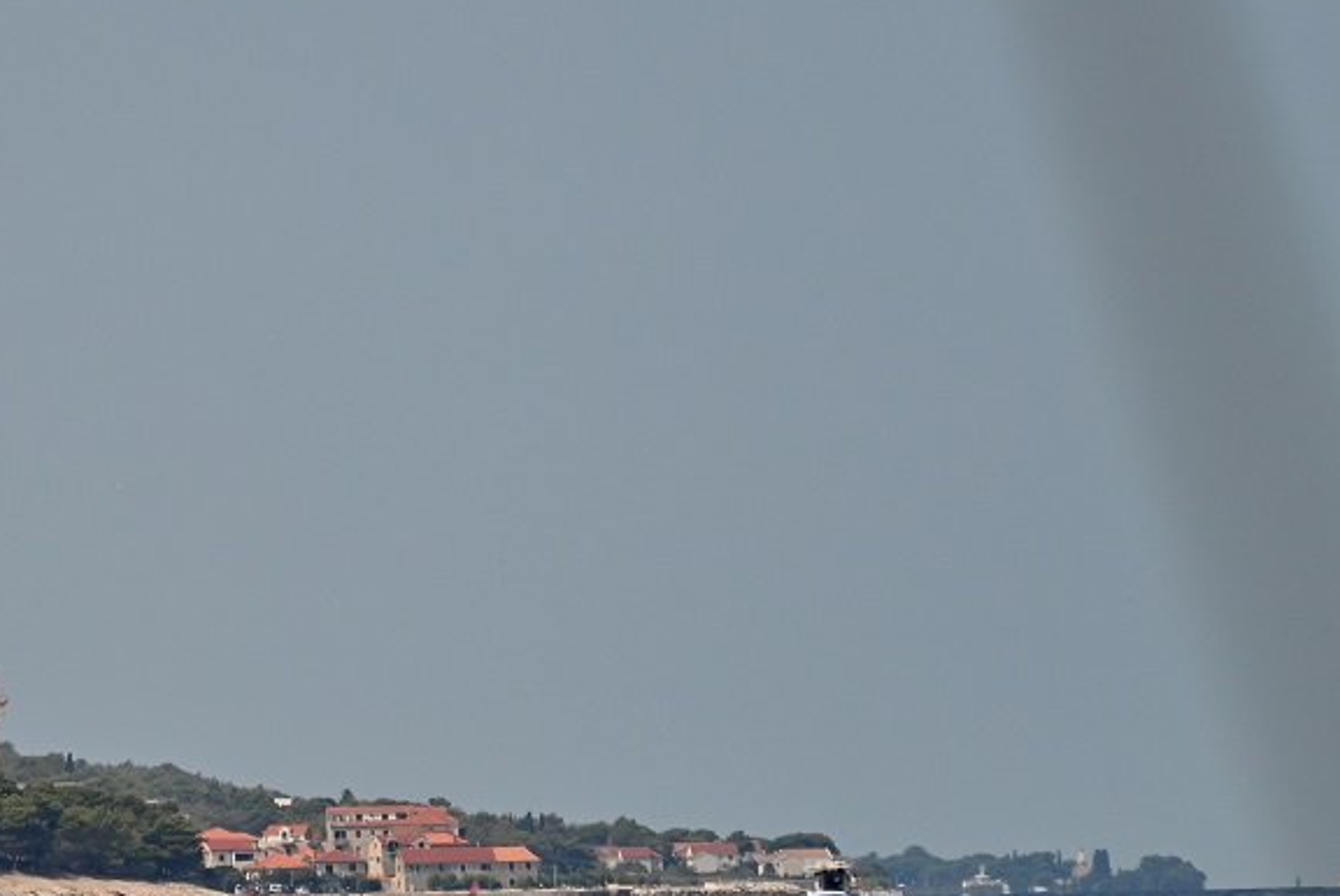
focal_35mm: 781
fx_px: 29092
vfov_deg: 1.8
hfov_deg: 2.6
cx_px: 242
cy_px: 357
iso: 250
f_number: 5.6
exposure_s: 1/3200
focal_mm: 300
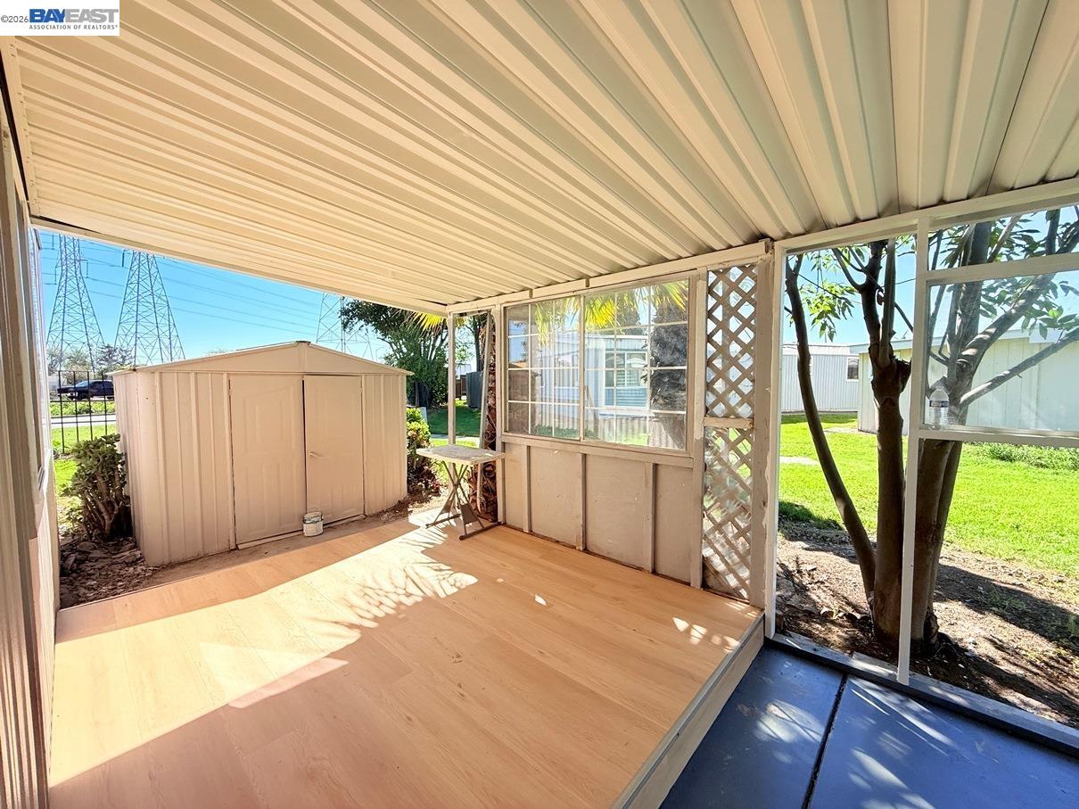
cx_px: 540
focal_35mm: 14
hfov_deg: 102.1
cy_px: 404
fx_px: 436
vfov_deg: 85.7
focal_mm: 2.22
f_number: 2.2
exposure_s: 1/830
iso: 64
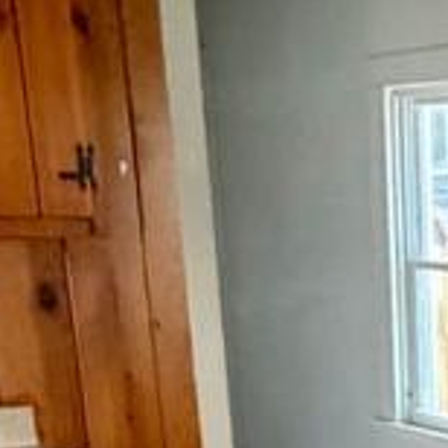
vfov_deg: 17.7
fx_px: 1274
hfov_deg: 18.3
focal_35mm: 87
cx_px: 617
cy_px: 684
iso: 500
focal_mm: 2.22
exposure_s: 1/60
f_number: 2.2
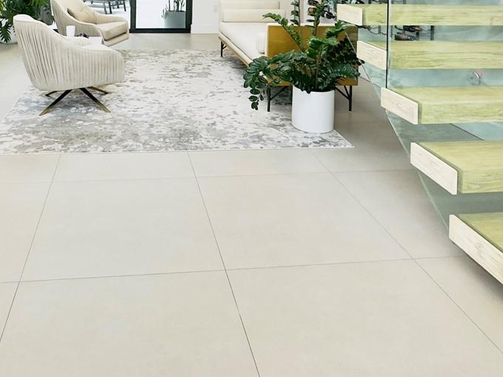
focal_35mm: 33
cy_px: -28
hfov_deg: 54.5
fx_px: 479
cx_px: 177
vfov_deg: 36.8
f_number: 2.2
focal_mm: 2.22
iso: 125
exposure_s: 1/120
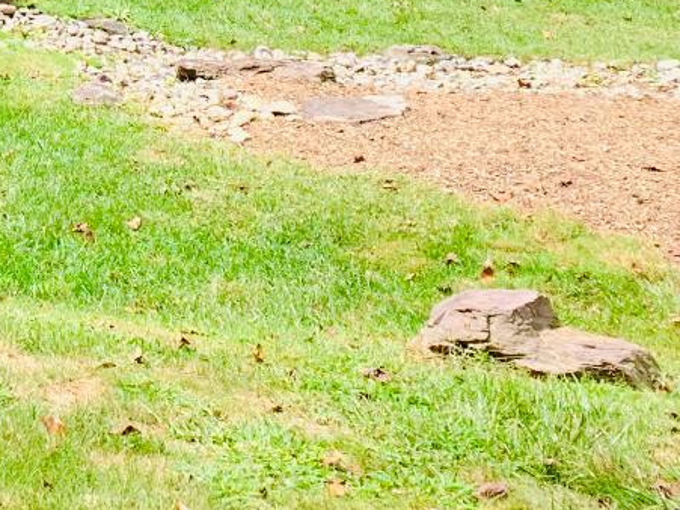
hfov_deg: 16.0
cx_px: -139
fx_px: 2317
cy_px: -622
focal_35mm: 118
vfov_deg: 11.0
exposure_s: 1/435
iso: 25
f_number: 1.8
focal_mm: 4.25
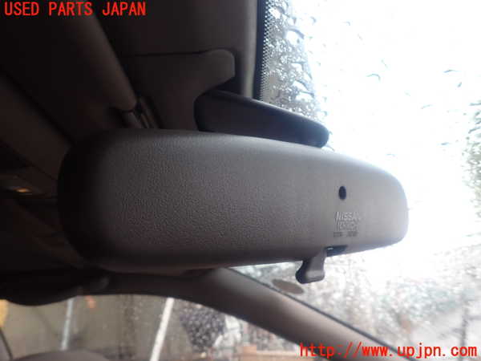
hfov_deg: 69.4
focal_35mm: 25
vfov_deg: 54.9
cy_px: 180
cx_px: 240
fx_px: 347
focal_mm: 4.5
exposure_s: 1/60
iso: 100
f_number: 2.8
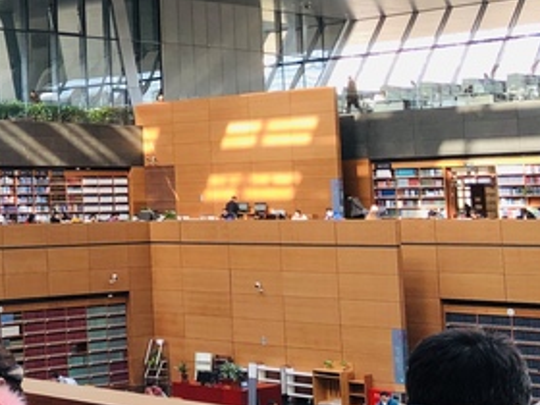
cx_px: -135
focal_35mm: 81
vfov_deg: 18.1
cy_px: 91
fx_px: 1264
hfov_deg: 22.0
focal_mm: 3.99
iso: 40
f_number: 1.8
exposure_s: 1/100
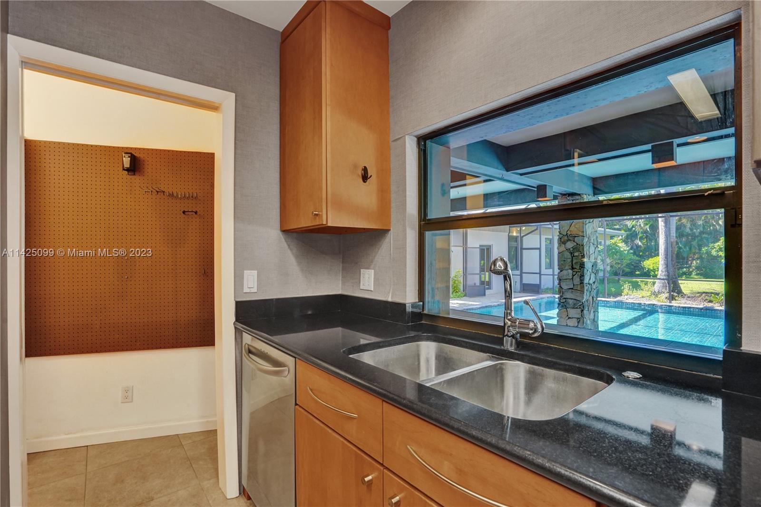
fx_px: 338
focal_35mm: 16
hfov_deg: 96.7
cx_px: 380
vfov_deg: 73.7
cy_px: 254
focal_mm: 16
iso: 1600
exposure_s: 1/80
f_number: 10
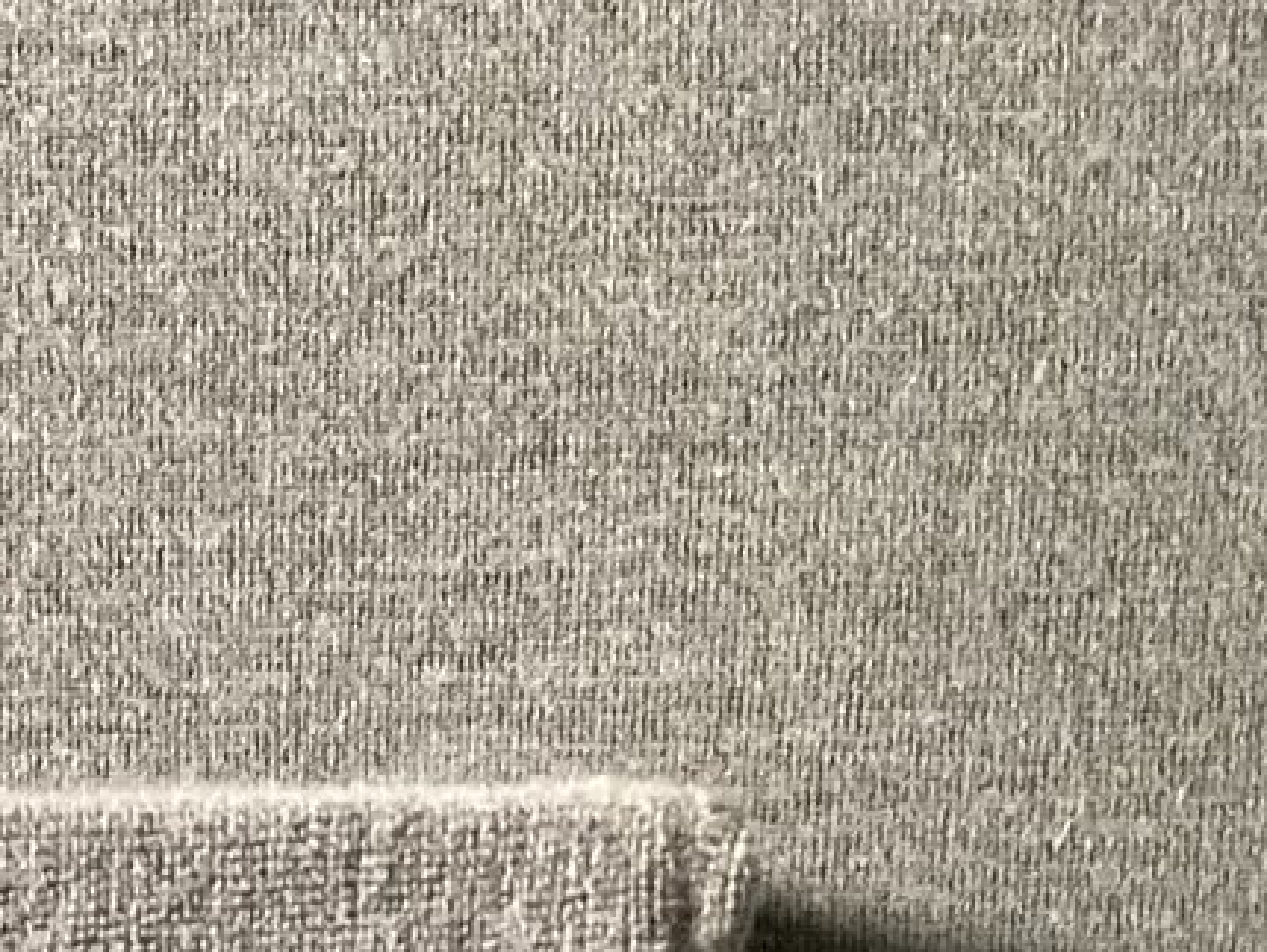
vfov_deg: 12.5
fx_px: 3992
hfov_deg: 17.1
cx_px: -299
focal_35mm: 109
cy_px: 1646
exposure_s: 1/30
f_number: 2.4
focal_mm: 3.3
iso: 640
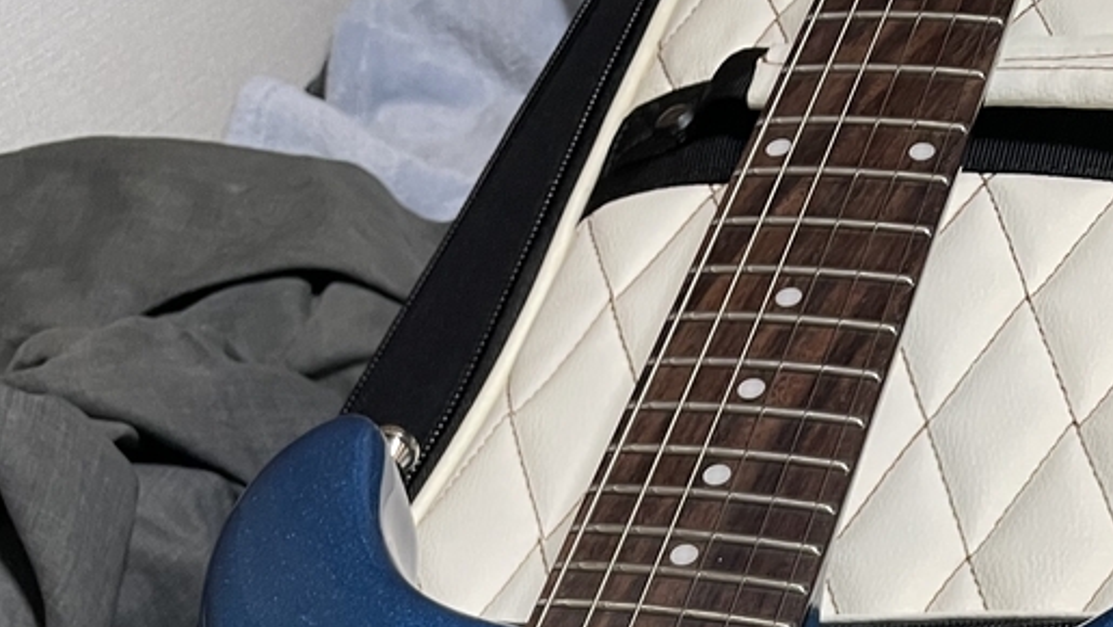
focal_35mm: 66
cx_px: 506
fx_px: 1948
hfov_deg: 31.9
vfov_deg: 14.8
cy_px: 1282
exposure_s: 1/50
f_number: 1.6
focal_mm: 4.2
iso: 250
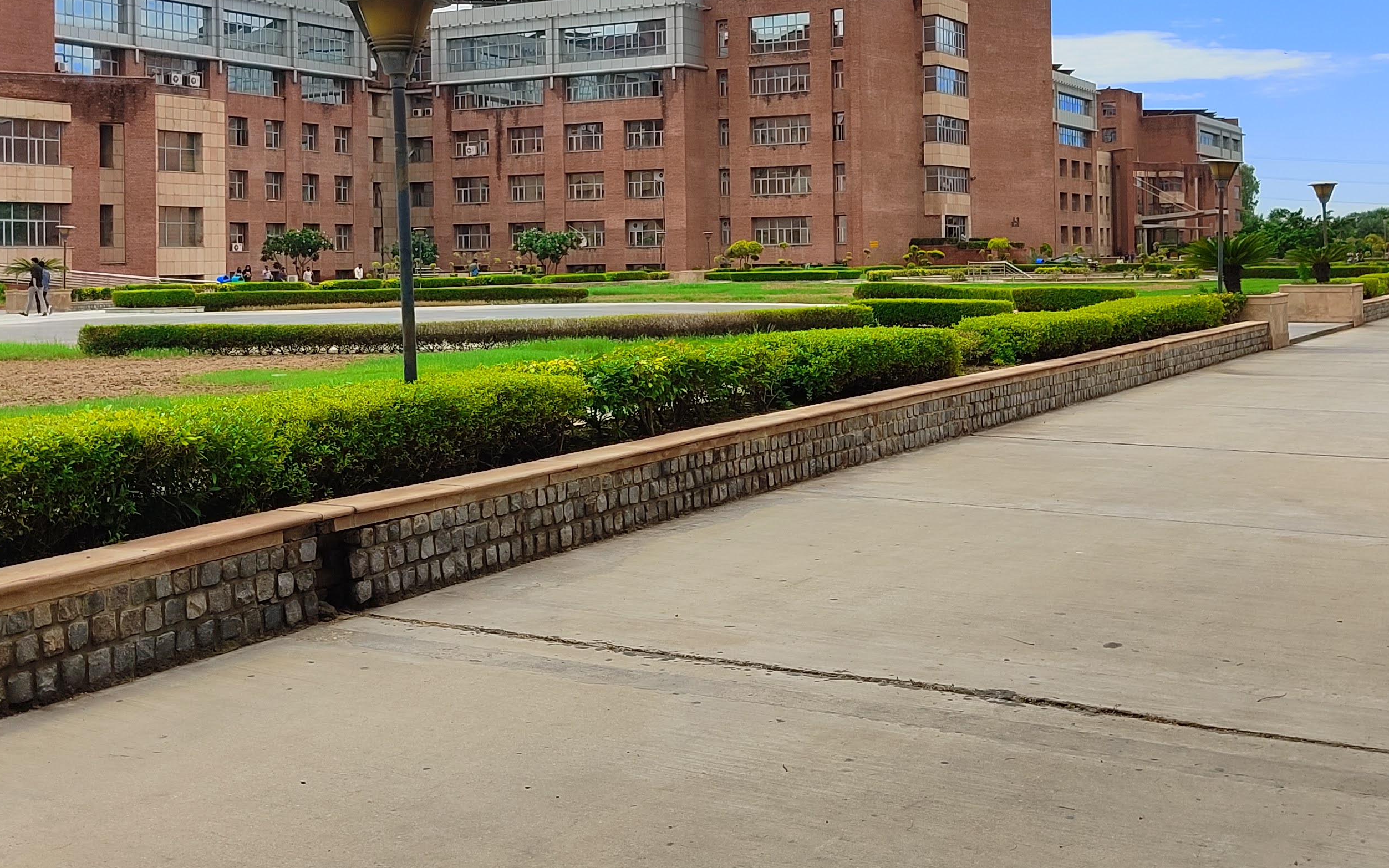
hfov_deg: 45.3
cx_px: 686
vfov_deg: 28.8
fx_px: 1666
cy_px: 221
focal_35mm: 44
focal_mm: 4.74
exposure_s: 1/1950
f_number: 1.79
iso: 100
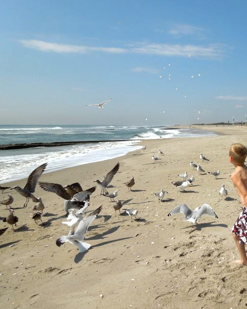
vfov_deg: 50.2
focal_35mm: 36
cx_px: 223
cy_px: 165
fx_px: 329
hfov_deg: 38.3
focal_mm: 4.5
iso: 100
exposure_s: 1/800
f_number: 6.6
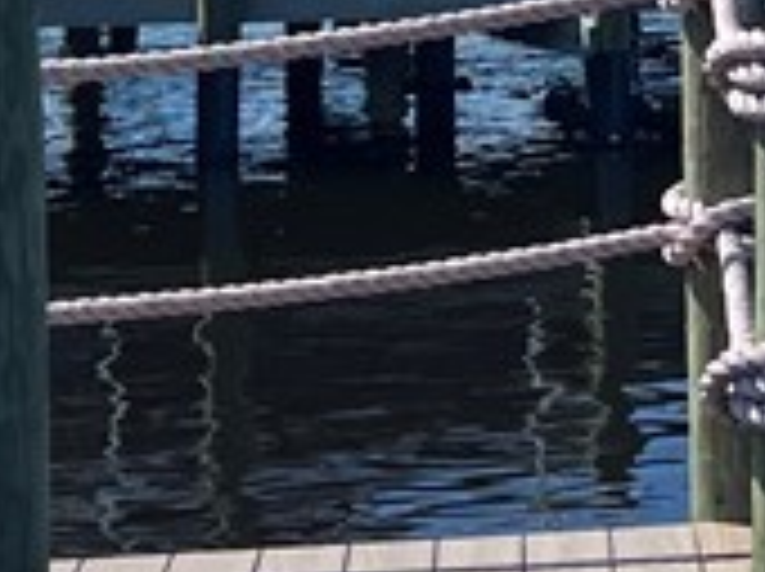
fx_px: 3465
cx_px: 1112
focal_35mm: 157
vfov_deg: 9.3
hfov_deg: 12.1
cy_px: -113
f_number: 1.5
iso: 50
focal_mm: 5.7
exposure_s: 1/4444
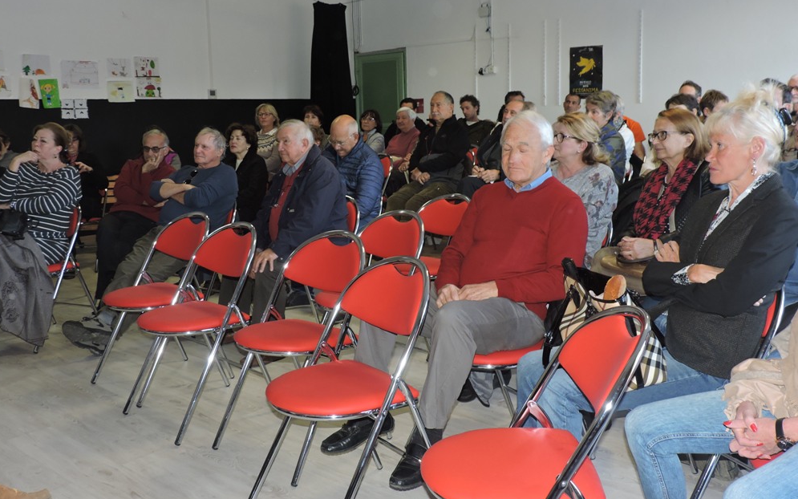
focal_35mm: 36
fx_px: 783
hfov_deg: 54.0
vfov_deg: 35.3
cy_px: 234
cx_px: 400
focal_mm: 5.9
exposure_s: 1/30
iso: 200
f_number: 3.2
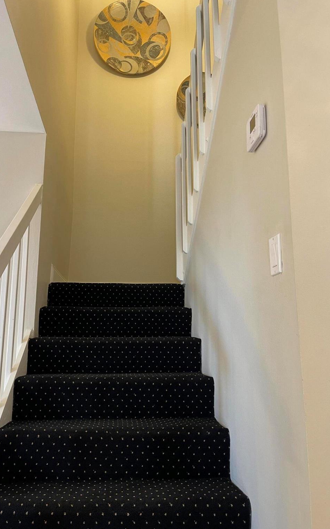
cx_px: 142
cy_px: 265
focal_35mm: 28
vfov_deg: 66.5
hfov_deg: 44.4
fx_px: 403
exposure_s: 1/60
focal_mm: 5.1
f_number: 1.6
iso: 160
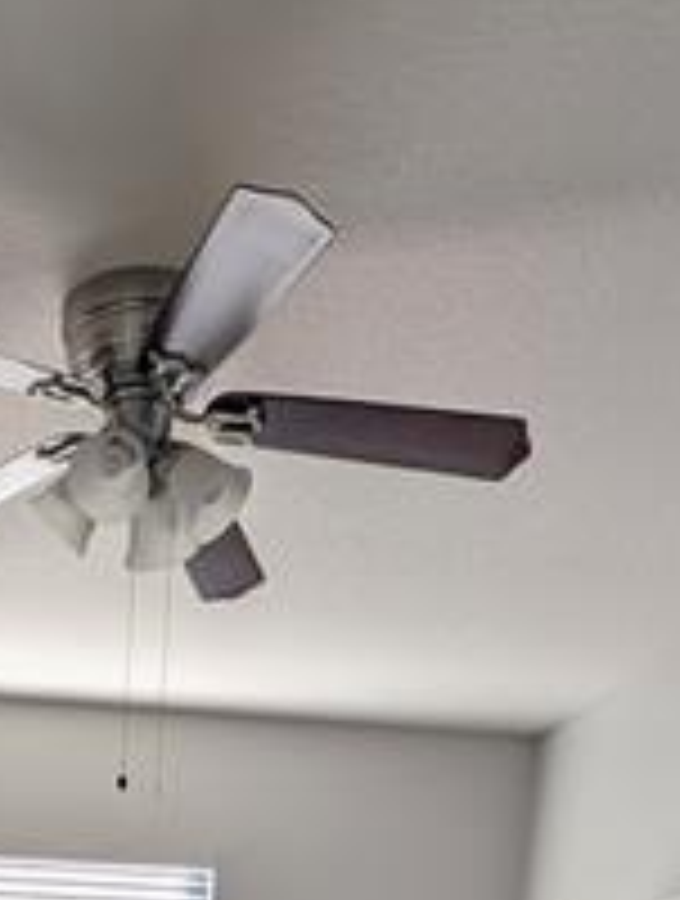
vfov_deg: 28.2
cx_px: 45
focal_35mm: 46
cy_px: 1332
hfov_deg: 30.0
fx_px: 1200
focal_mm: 2.02
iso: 51
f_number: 1.7
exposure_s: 1/552
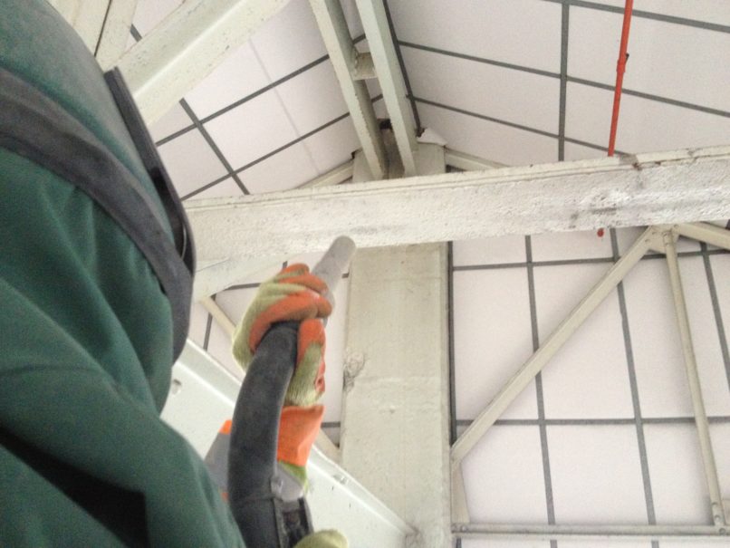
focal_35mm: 35
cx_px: 365
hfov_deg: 52.6
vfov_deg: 40.7
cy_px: 274
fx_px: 738
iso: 400
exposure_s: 1/20
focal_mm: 4.28
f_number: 2.4
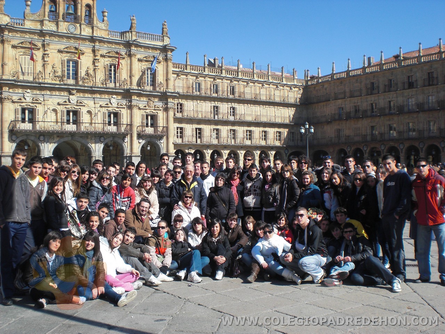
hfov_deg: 49.0
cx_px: 222
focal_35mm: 38
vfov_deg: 37.7
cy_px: 167
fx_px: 489
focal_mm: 6.3
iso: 64
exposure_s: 1/320
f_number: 5.6
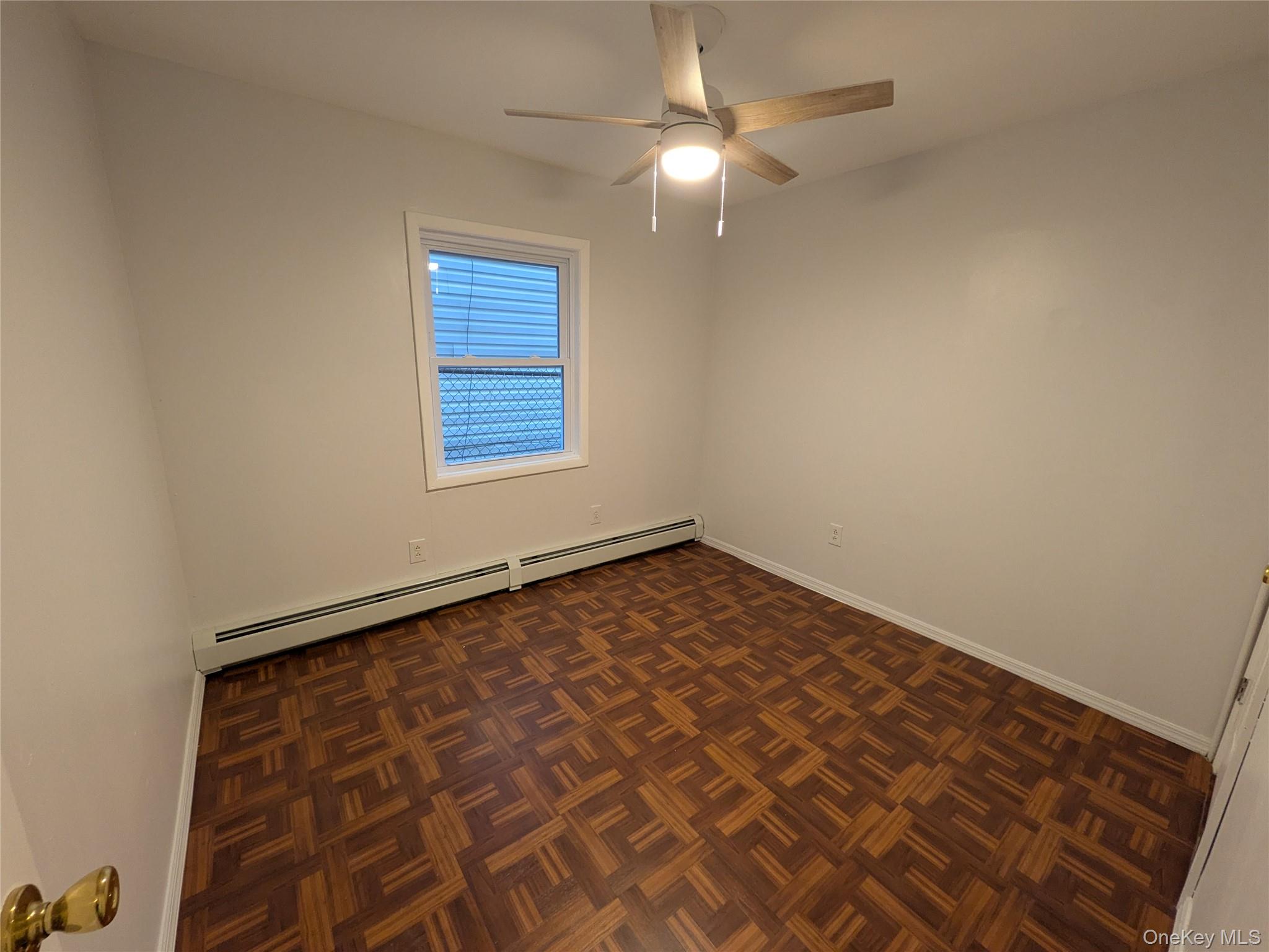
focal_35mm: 14
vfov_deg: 85.7
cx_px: 634
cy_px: 476
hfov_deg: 102.1
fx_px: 513
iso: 124
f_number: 2.2
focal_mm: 1.83
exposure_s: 1/24
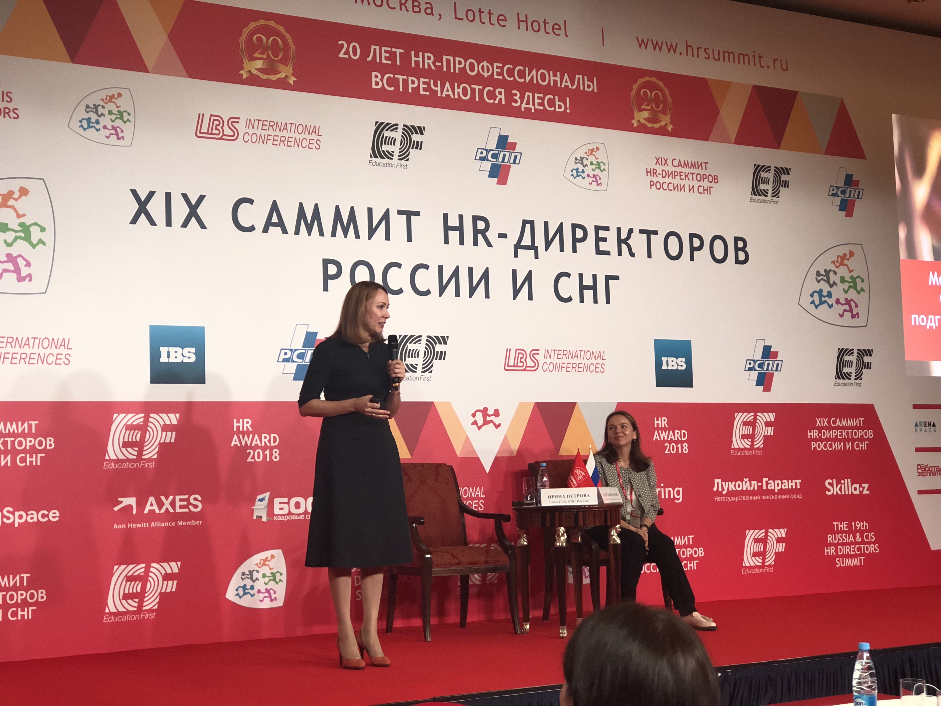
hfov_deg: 33.8
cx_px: 470
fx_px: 1549
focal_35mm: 57
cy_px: 353
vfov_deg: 25.7
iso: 200
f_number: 2.8
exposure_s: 1/100
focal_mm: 6.6
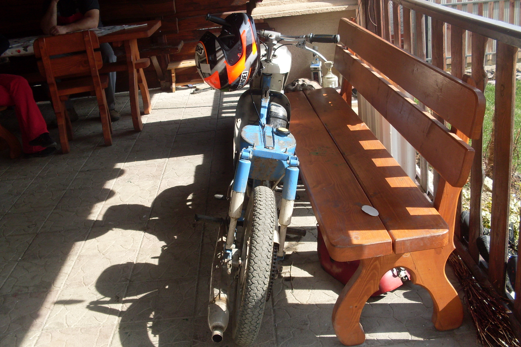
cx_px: 258
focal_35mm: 40
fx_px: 579
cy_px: 182
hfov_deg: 48.5
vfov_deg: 33.4
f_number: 2.8
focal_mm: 6.3
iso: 80
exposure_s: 1/350
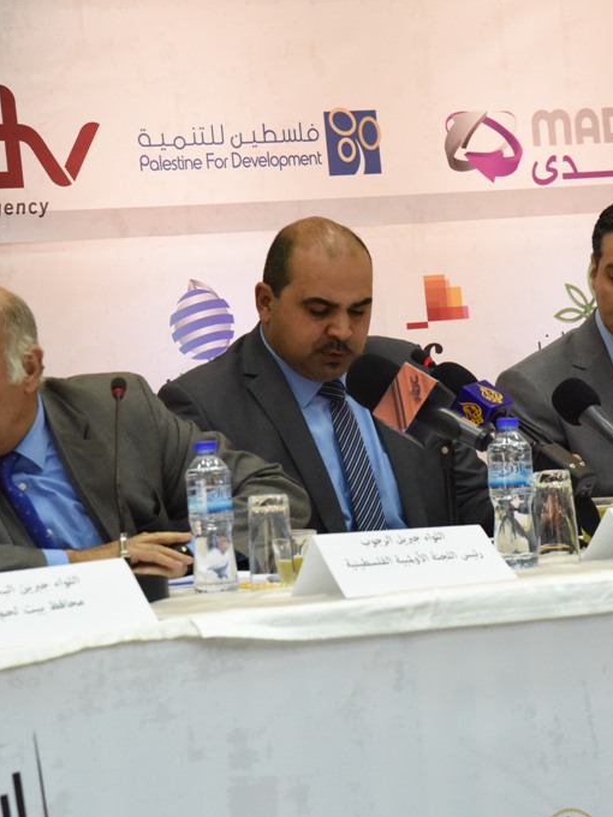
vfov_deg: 13.0
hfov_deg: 9.8
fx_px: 3589
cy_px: 408
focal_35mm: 152
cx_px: 284
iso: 10000
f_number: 8
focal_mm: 105
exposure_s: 1/250
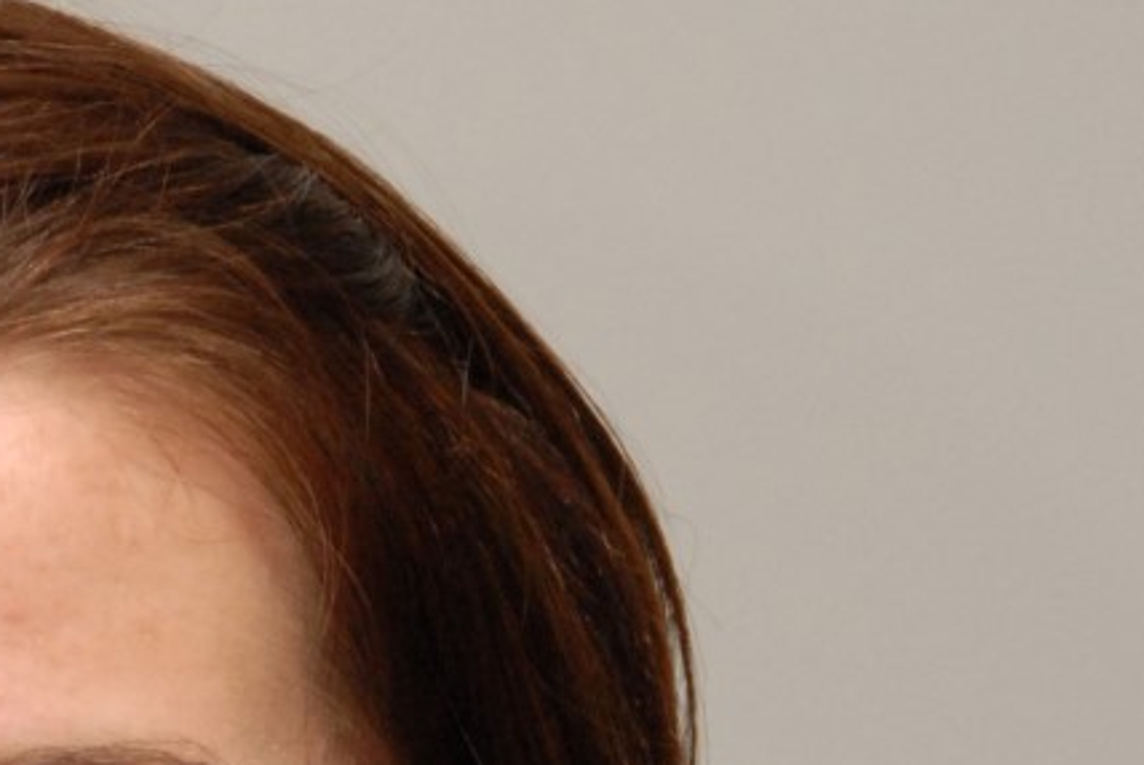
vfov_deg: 4.1
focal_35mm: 328
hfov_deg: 6.3
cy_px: 1547
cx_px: -45
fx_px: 10430
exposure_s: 1/160
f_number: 5.6
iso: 500
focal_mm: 58
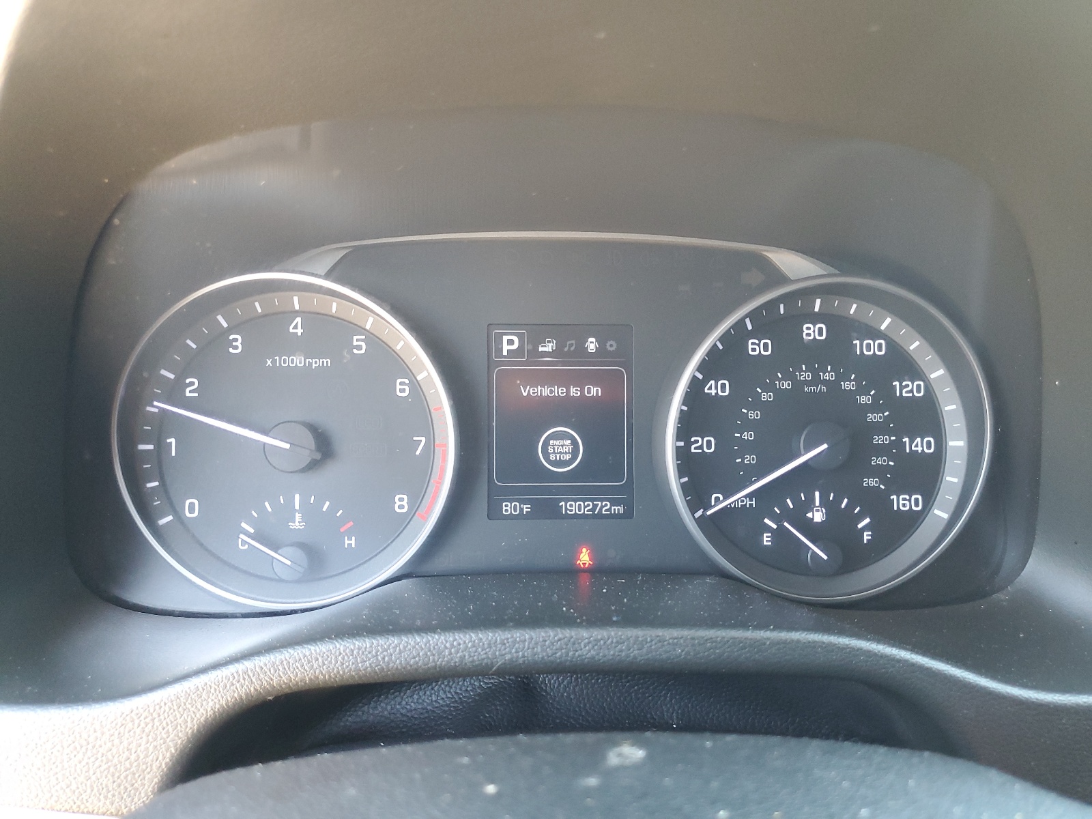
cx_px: 546
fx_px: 820
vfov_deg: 53.1
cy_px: 410
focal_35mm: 26
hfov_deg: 67.3
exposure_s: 1/60.2
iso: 207
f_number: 1.5
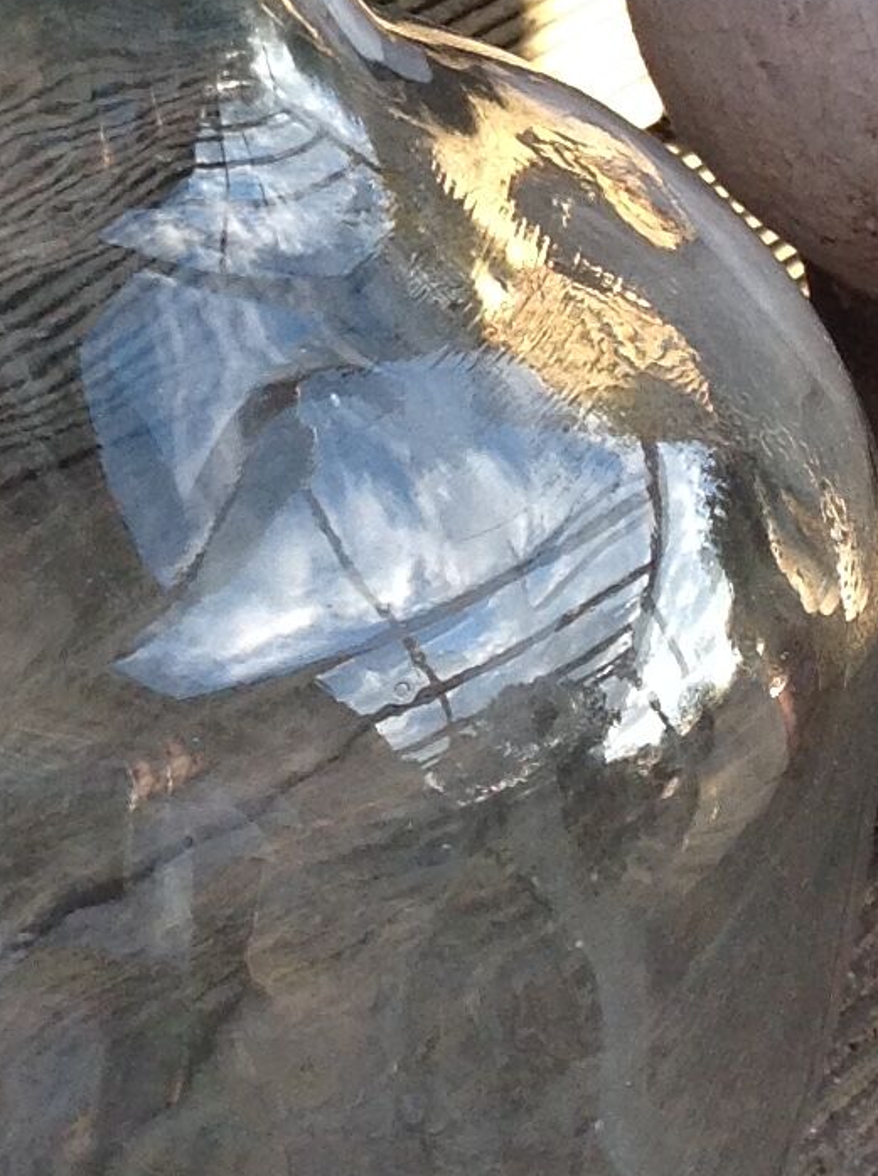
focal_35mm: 130
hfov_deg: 11.3
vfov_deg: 15.0
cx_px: 137
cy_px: 30
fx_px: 4410
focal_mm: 4.28
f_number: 2.4
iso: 100
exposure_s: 1/120
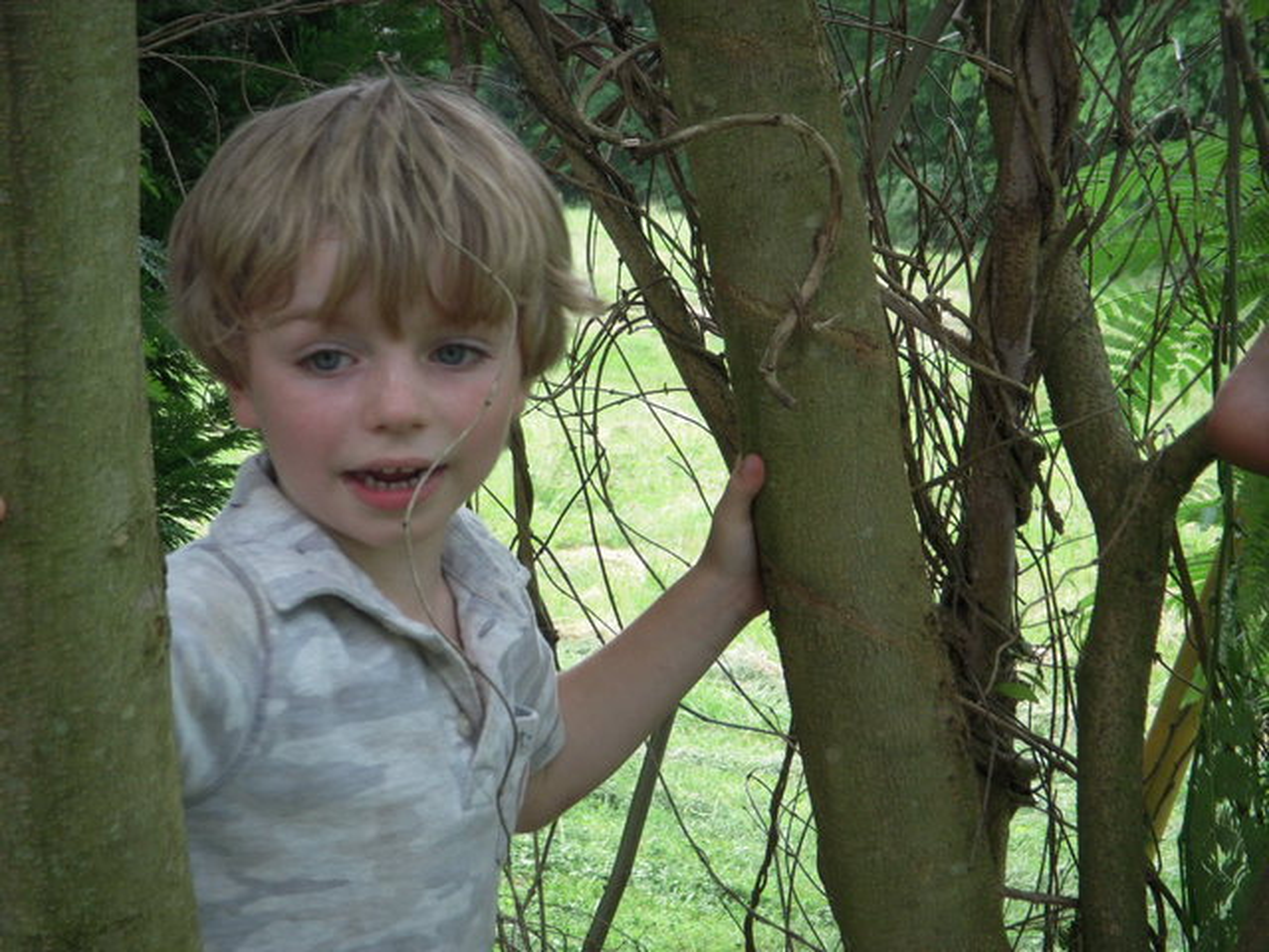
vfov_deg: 15.6
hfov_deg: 20.7
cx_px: 634
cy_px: 476
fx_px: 3483
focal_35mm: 95
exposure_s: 1/80
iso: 100
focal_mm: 15.7
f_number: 4.1
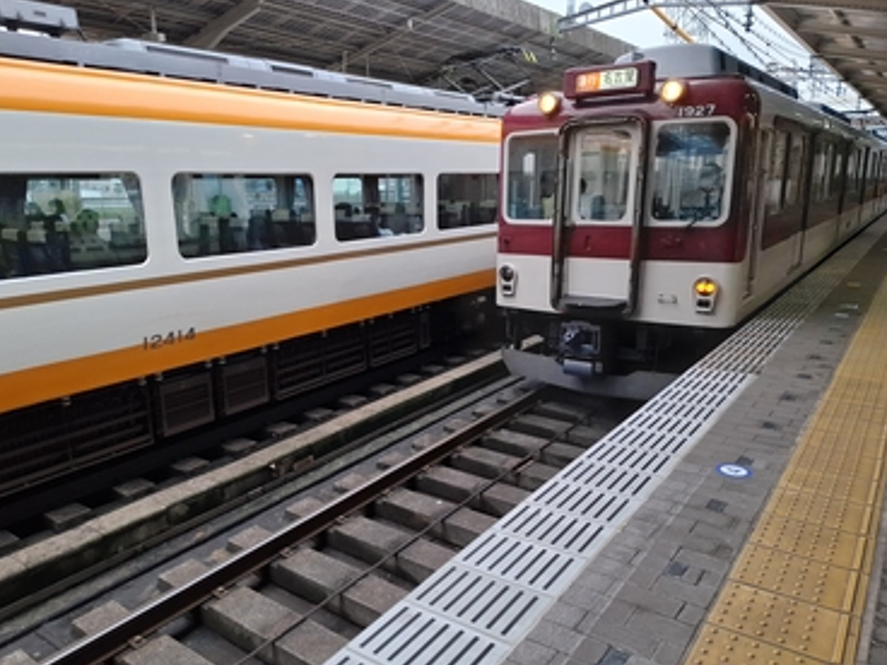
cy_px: 342
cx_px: 412
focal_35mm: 25
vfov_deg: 54.9
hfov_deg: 69.3
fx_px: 641
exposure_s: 1/100
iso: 50
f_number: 1.8
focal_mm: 5.54
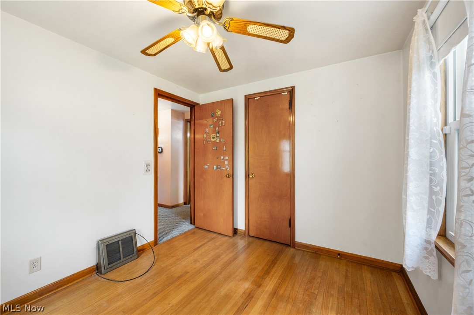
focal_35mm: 14
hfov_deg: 104.3
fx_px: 184
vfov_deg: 81.1
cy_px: 158
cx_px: 237
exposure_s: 1/13
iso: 1000
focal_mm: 14
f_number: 8
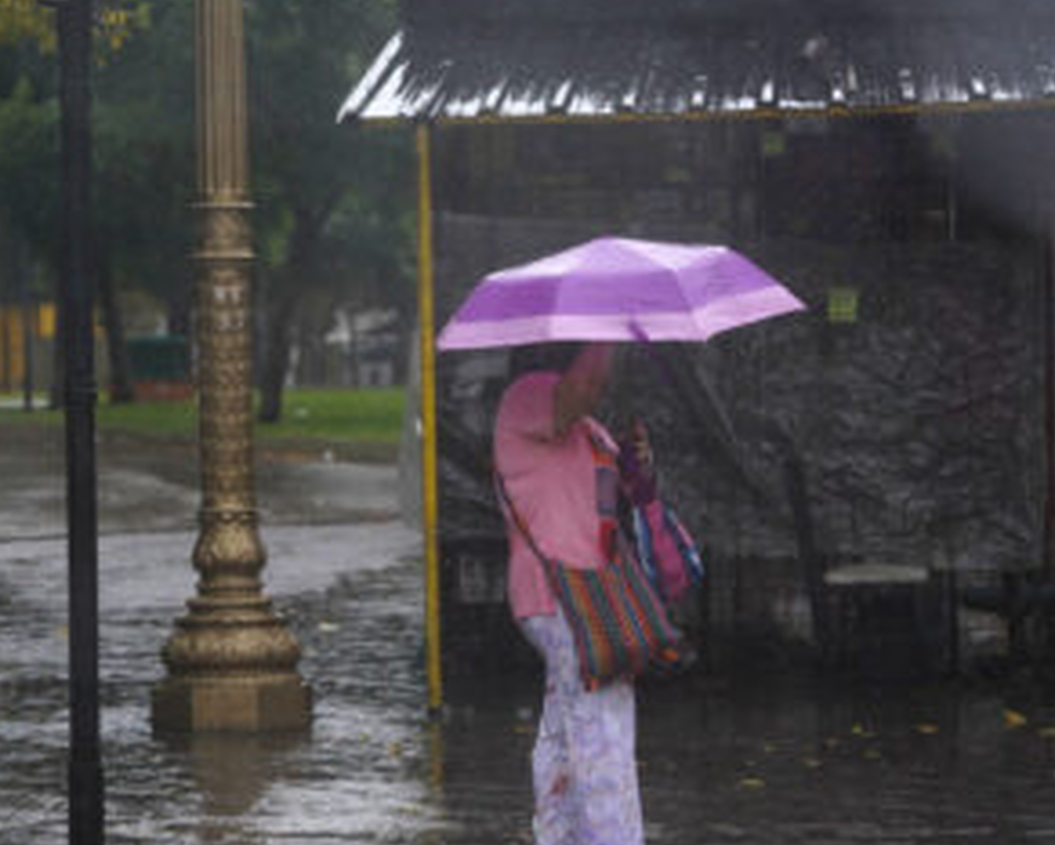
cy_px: 457
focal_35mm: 134
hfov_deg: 14.4
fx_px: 4185
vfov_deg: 11.5
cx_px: 424
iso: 1600
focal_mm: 99
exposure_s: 1/2500
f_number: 4
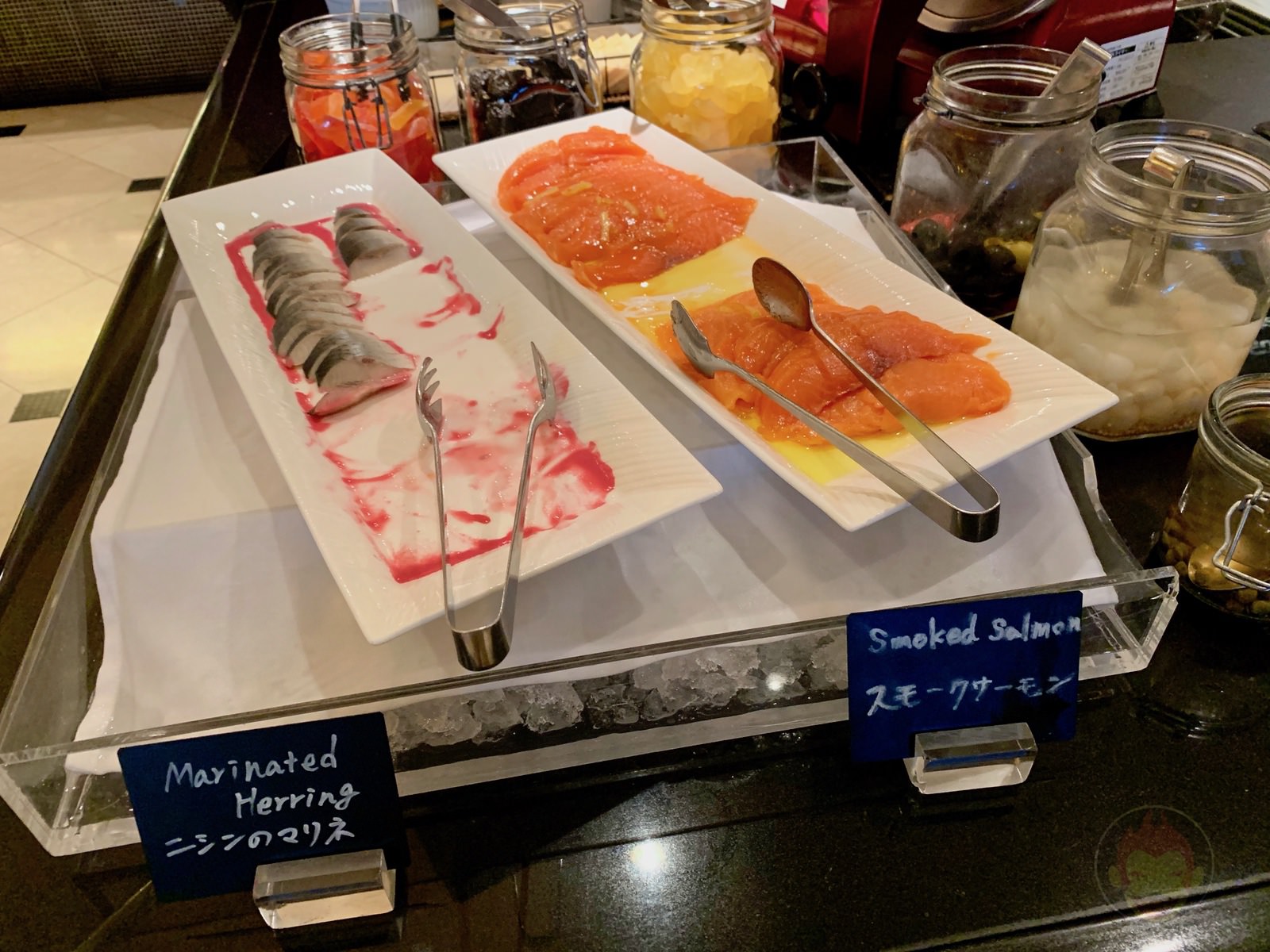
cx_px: 635
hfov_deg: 67.3
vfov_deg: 53.1
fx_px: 954
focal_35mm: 26
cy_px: 476
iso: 320
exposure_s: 1/50
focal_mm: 4.25
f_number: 1.8
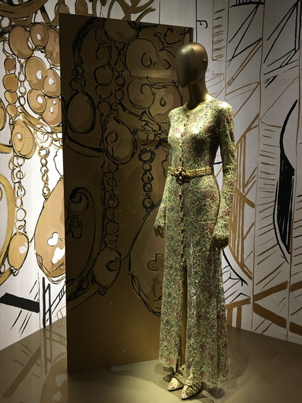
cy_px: 202
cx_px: 151
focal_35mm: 29
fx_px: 337
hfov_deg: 48.2
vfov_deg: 61.7
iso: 125
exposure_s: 1/30
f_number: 2.2
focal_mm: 4.15
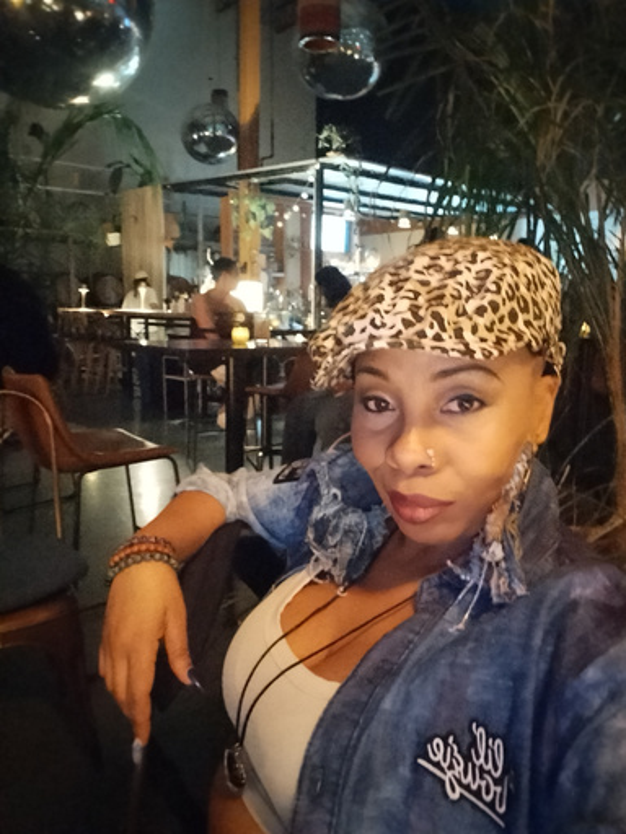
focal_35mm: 24
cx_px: 313
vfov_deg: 71.6
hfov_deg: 56.8
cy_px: 417
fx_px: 579
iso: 2000
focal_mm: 3.23
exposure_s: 1/10
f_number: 2.4
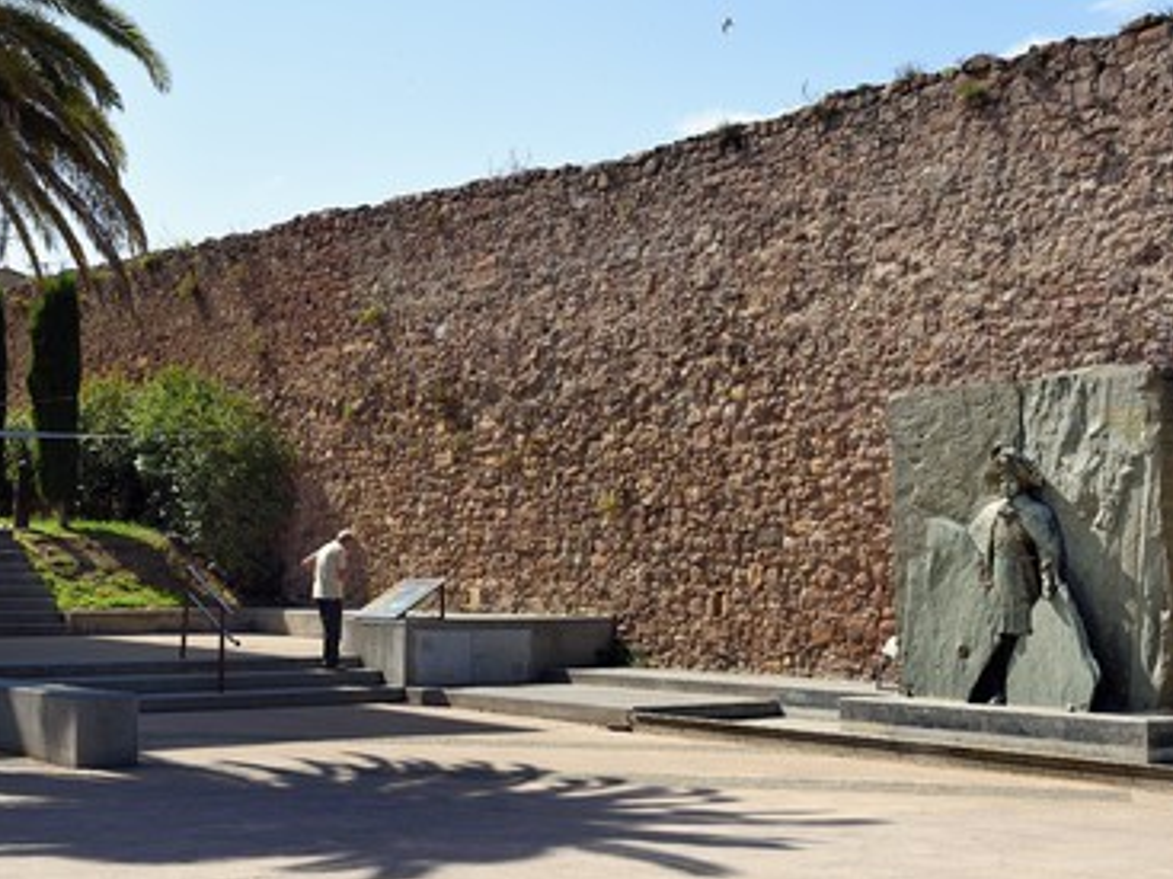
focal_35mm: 55
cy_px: 444
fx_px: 1863
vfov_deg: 26.5
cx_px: 614
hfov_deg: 34.9
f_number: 10
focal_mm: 50
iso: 200
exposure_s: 1/320
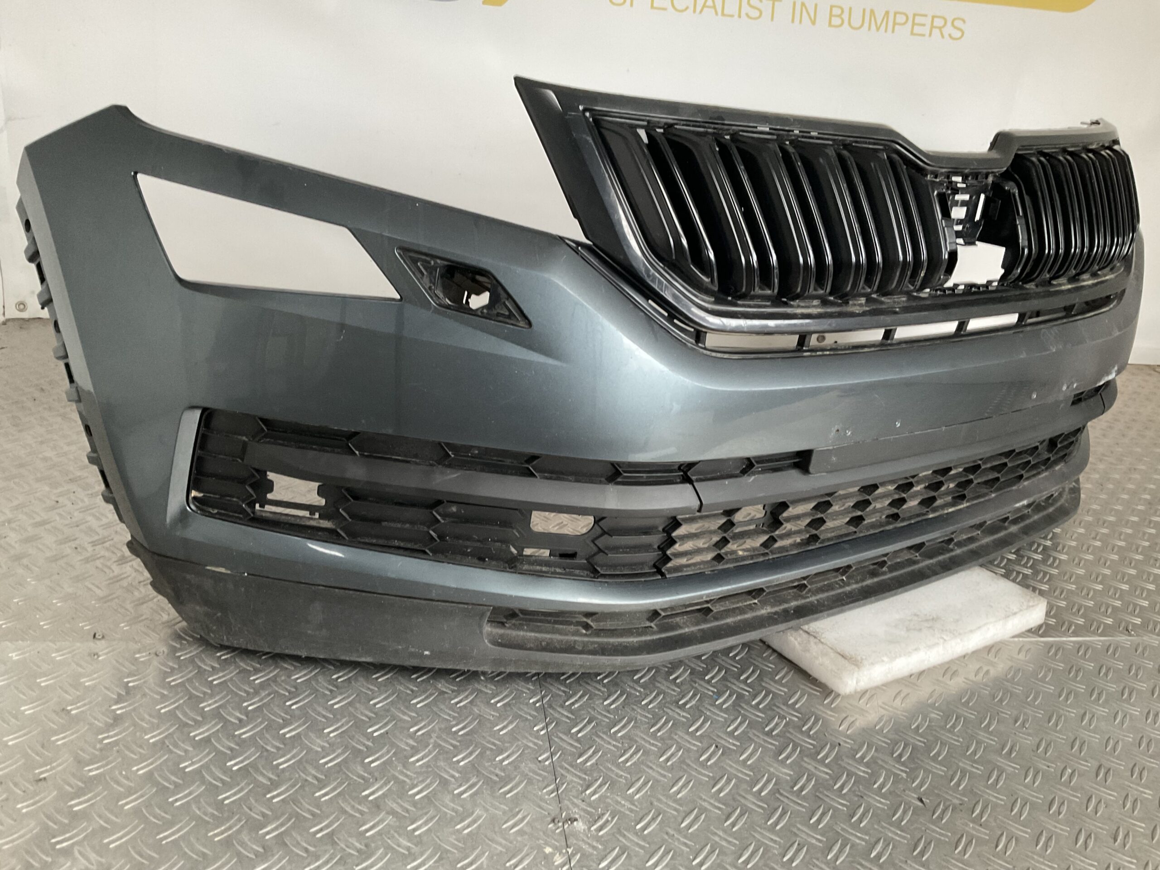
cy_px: 435
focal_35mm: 29
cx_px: 580
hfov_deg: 61.7
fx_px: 972
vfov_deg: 48.2
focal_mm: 3
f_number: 1.8
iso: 200
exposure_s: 1/33
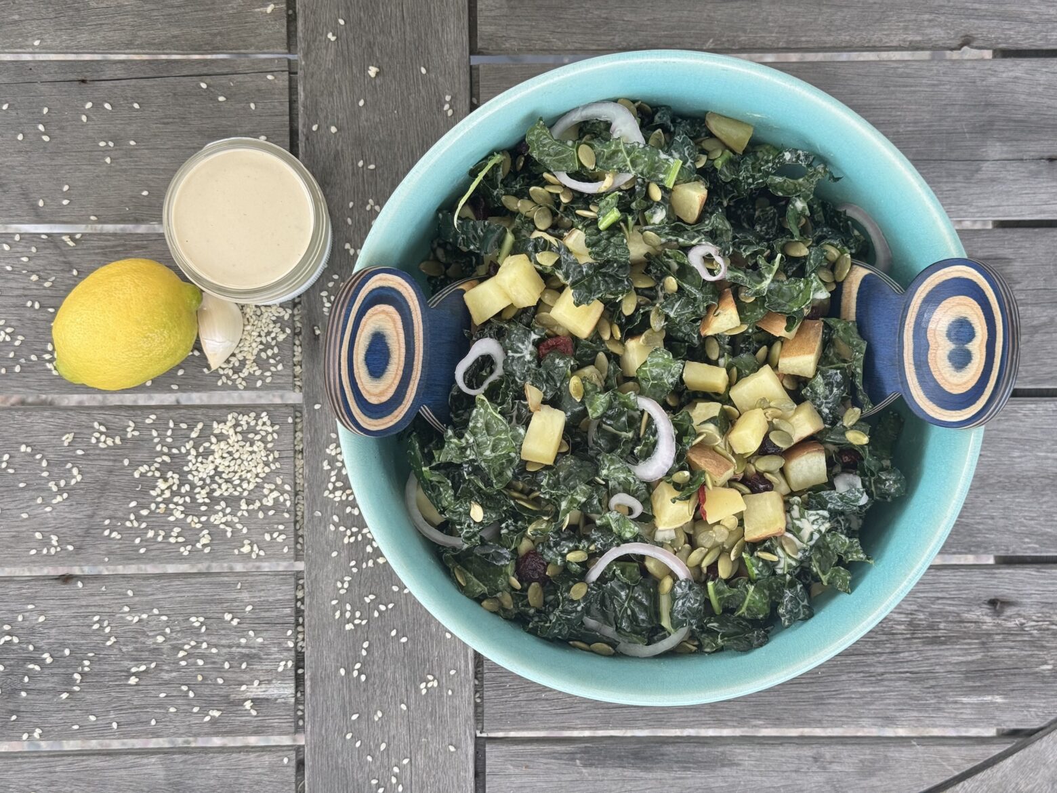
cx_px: 528
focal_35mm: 48
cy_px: 396
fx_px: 1466
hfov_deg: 39.7
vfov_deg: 30.3
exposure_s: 1/518
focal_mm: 6.76
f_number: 1.78
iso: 64
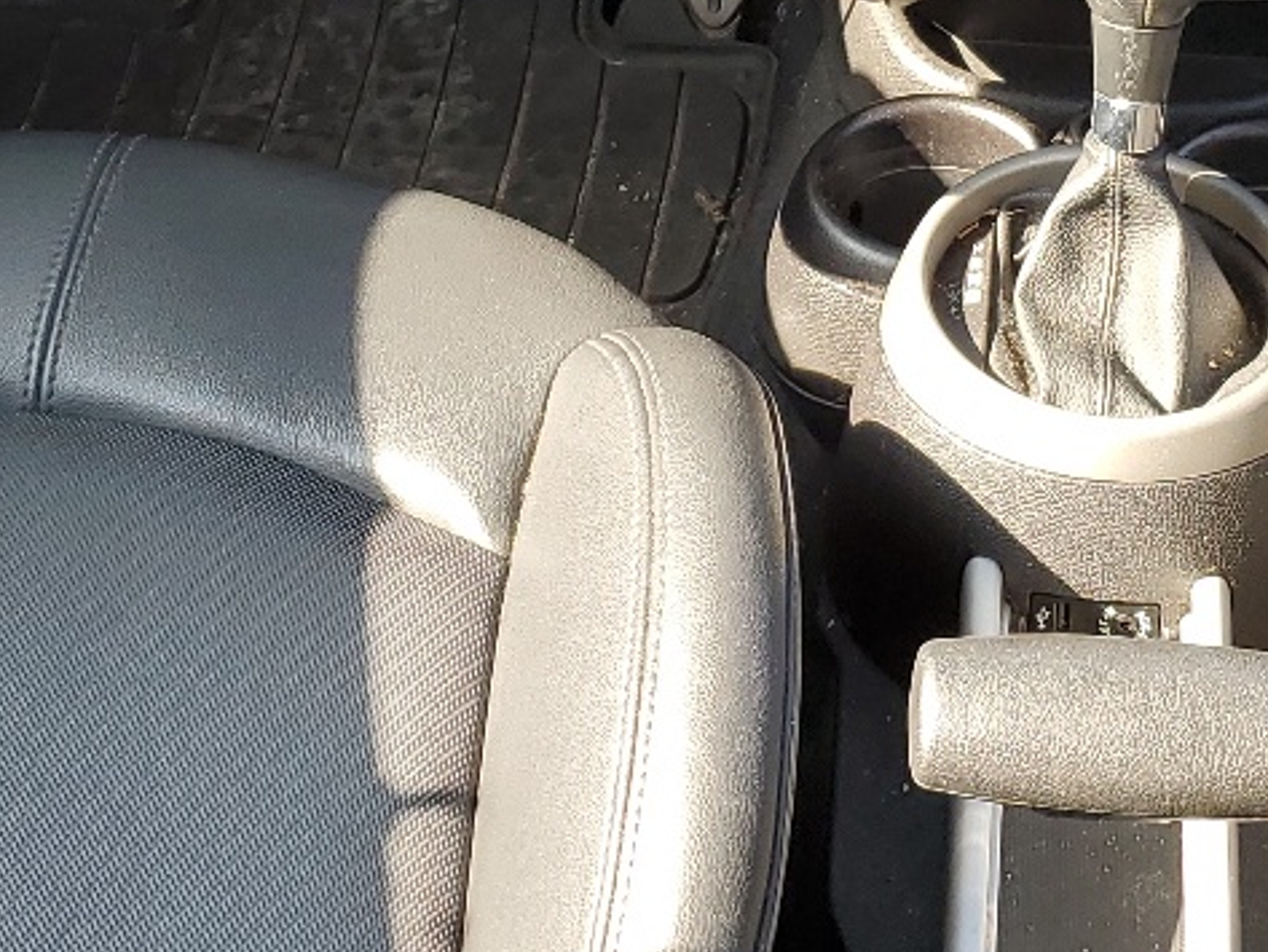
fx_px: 3224
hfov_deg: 22.2
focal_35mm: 88
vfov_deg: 16.4
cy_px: -16
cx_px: 794
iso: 50
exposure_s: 1/156
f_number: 1.5
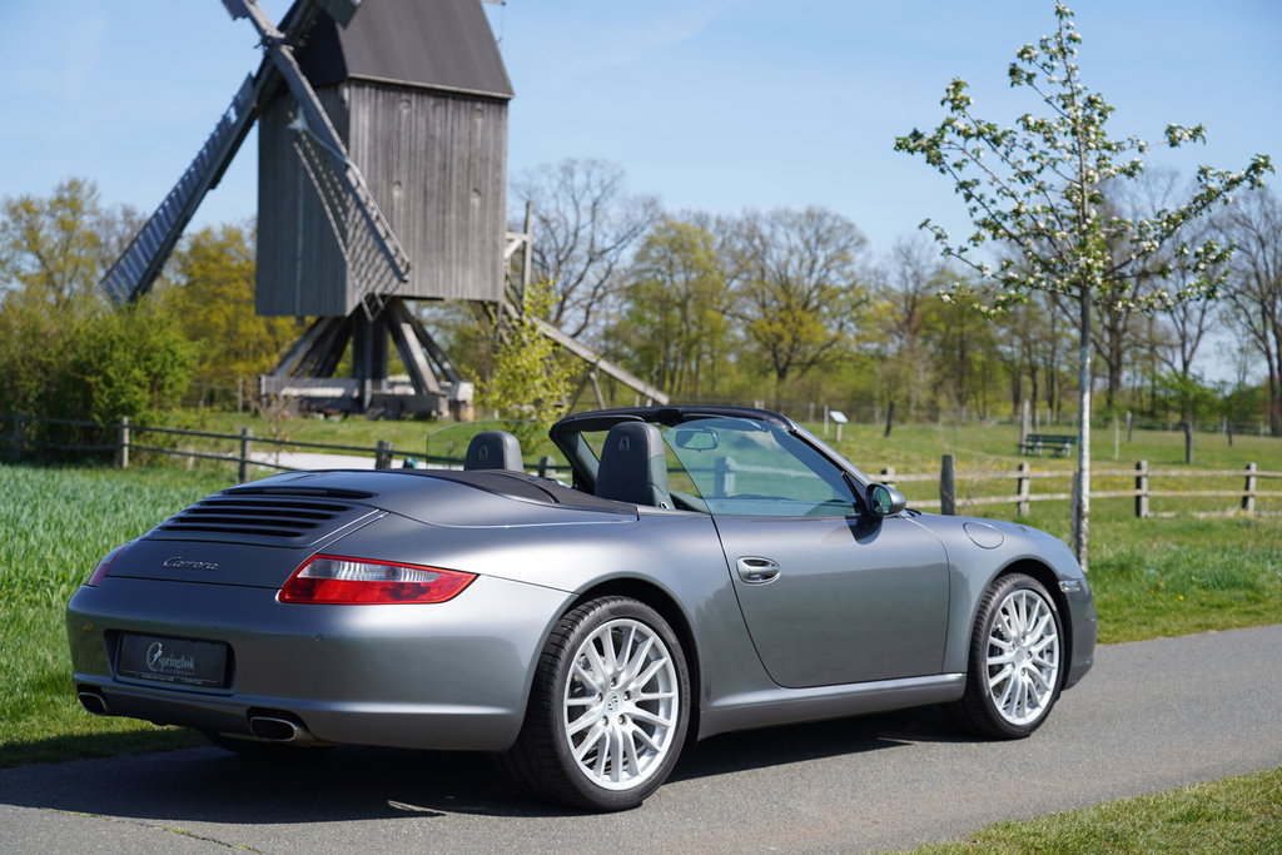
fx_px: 2066
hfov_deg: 34.5
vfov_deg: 23.4
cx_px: 641
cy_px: 428
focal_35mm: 58
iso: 100
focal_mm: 58
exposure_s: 1/800
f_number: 4
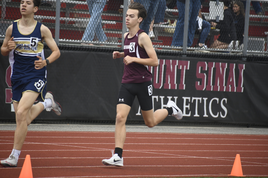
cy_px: 89
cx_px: 134
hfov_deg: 6.2
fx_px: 2456
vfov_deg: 4.2
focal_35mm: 330
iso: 640
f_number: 5.6
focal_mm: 220
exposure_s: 1/500
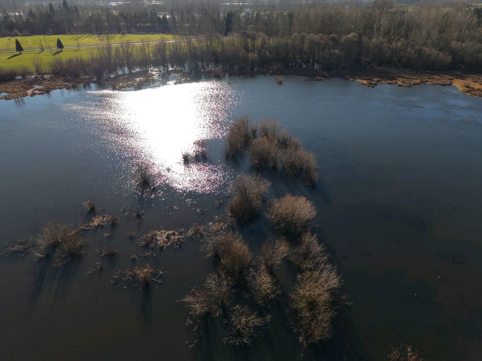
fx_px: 334
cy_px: 180
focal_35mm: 24
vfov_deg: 56.8
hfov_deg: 71.6
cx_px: 241
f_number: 1.8
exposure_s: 1/60
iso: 100
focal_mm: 8.67
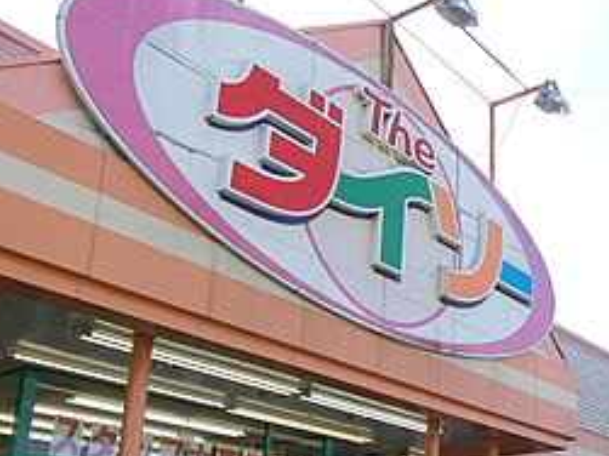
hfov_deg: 37.6
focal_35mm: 47
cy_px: 418
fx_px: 826
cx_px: 556
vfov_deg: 29.5
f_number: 2.7
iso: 80
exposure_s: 1/800
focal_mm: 4.06
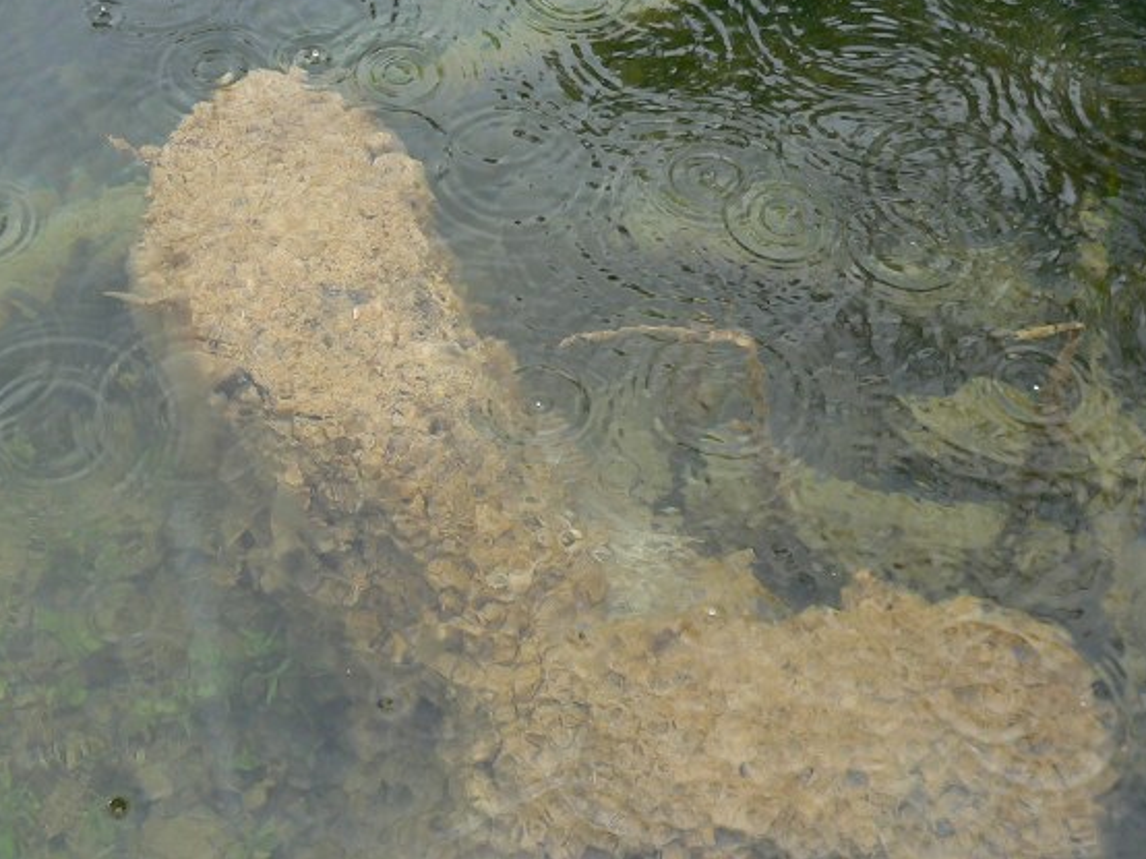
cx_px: 343
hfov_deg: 36.3
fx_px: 1721
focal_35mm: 52
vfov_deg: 28.0
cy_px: 356
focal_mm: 6
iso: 80
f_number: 2.8
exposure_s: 1/80
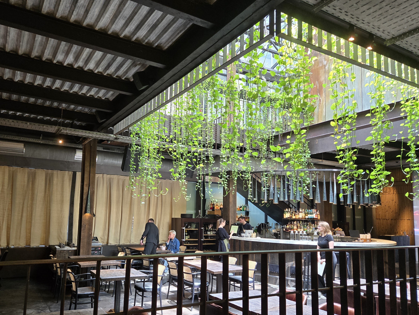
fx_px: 327
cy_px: 180
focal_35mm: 27
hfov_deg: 64.9
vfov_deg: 51.2
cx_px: 176
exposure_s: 1/100
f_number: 1.8
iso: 200
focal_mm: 5.4
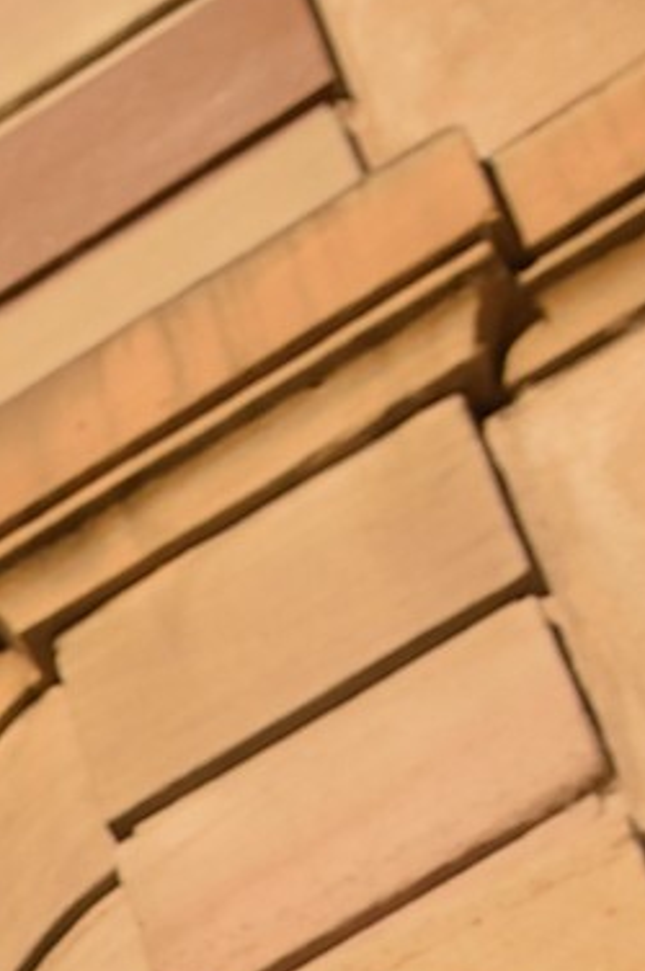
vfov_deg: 6.2
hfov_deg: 4.3
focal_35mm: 307
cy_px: 2912
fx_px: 8265
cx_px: -1241
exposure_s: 1/640
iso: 200
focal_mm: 48
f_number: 5
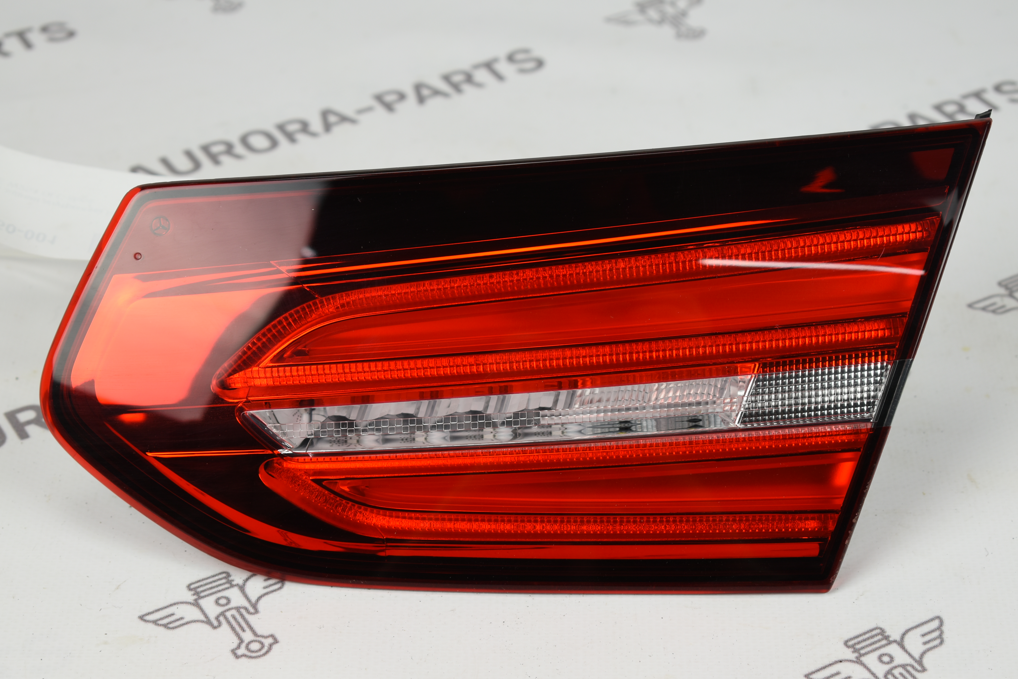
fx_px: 2333
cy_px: 340
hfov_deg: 24.6
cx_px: 509
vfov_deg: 16.6
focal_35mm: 82
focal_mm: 55
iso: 160
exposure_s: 1/30
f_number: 5.6
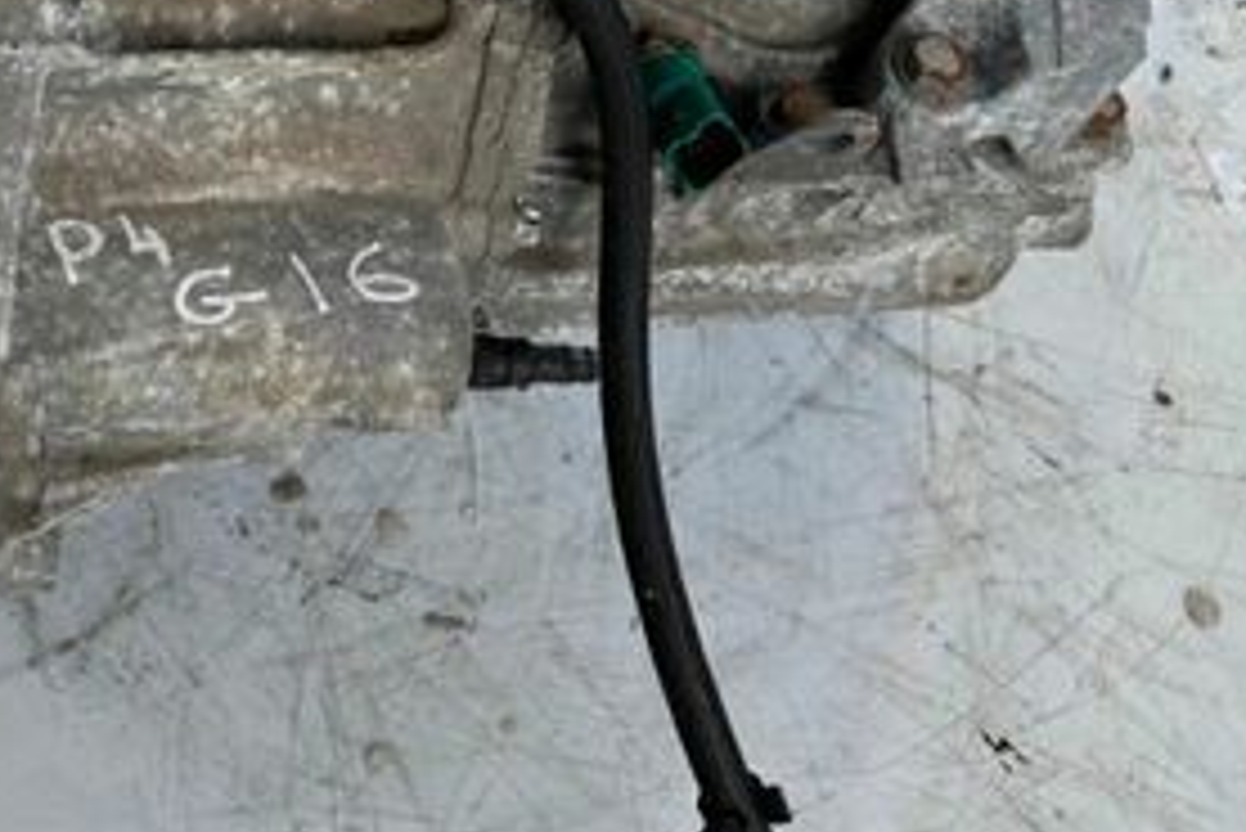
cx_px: 427
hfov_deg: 36.5
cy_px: -135
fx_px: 1870
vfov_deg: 23.2
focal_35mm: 54
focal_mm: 6.86
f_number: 1.78
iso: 80
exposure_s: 1/288
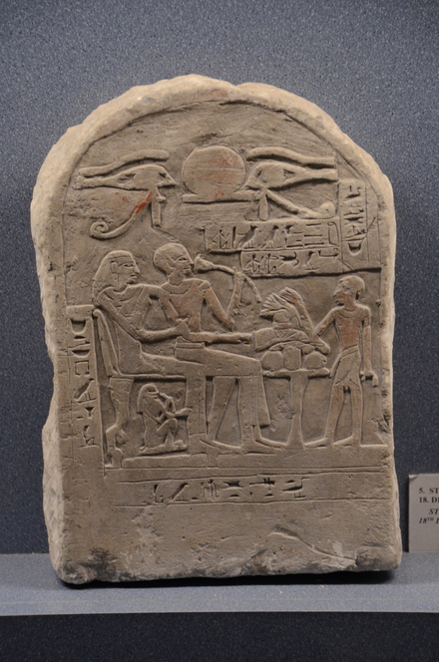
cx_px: 220
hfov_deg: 10.6
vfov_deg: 15.9
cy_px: 331
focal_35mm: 129
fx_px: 2369
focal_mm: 86
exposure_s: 1/20
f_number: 5.6
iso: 1600
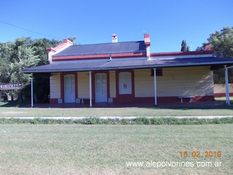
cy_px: 88
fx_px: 188
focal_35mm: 28
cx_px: 116
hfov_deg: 63.5
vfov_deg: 49.7
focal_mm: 4
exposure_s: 1/160
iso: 80
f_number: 5.4
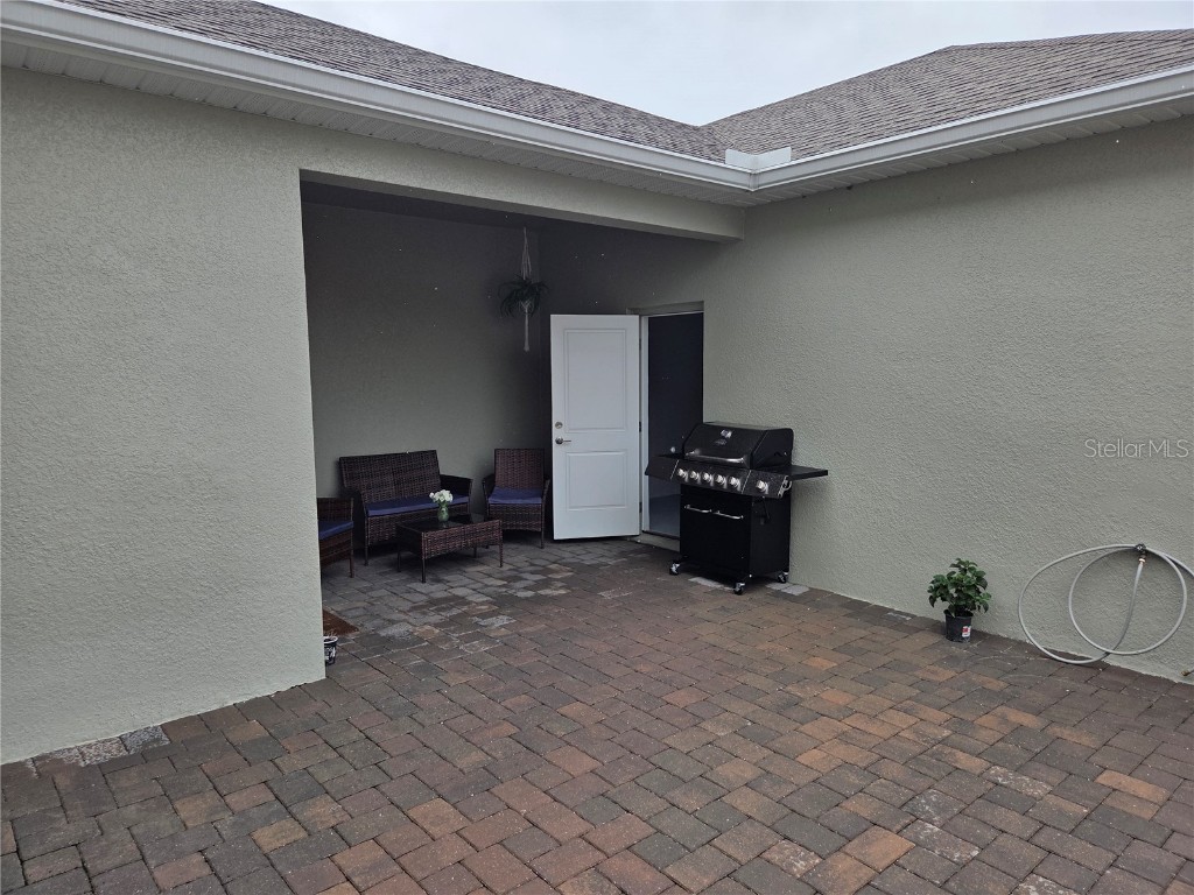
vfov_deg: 58.9
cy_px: 448
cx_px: 597
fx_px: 793
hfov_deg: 73.9
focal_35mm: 23
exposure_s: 1/2752
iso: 80
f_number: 1.8
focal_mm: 5.4
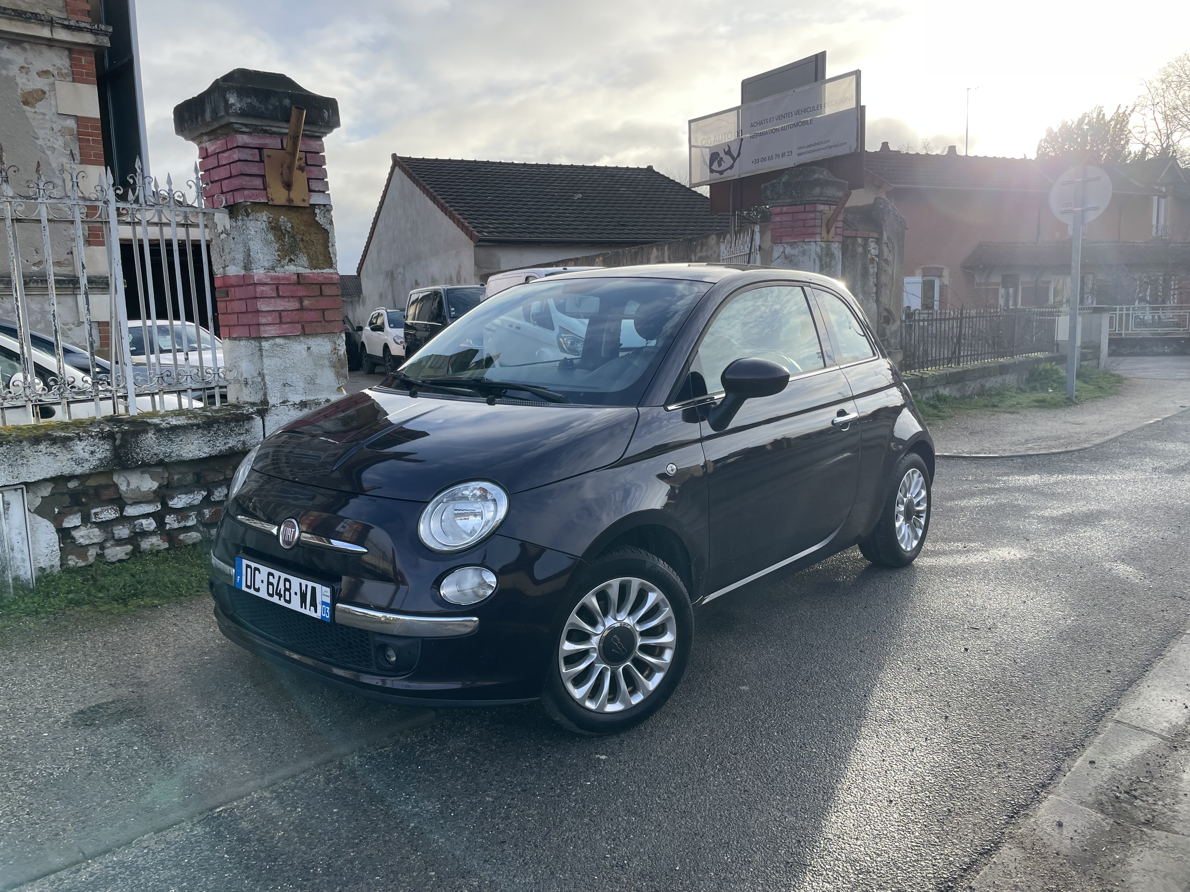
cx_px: 595
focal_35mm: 26
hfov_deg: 67.3
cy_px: 446
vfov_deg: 53.1
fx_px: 894
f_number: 1.6
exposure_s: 1/1103
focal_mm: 4.2
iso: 32
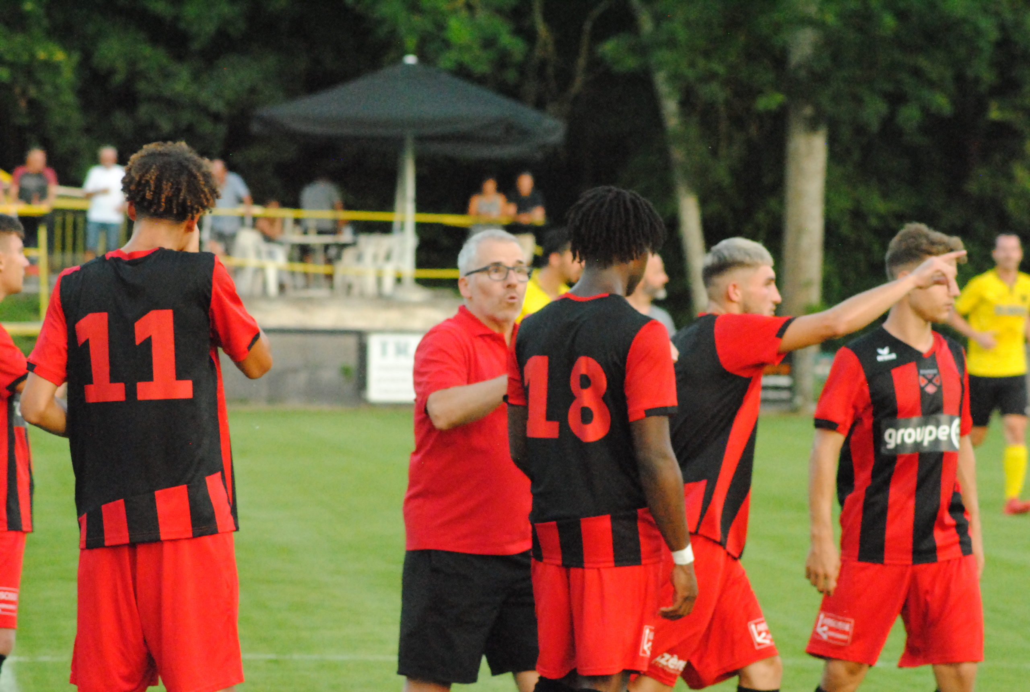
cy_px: 346
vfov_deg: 6.1
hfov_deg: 9.1
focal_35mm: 225
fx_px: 6450
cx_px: 515
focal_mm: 150
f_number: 7.1
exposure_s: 1/400
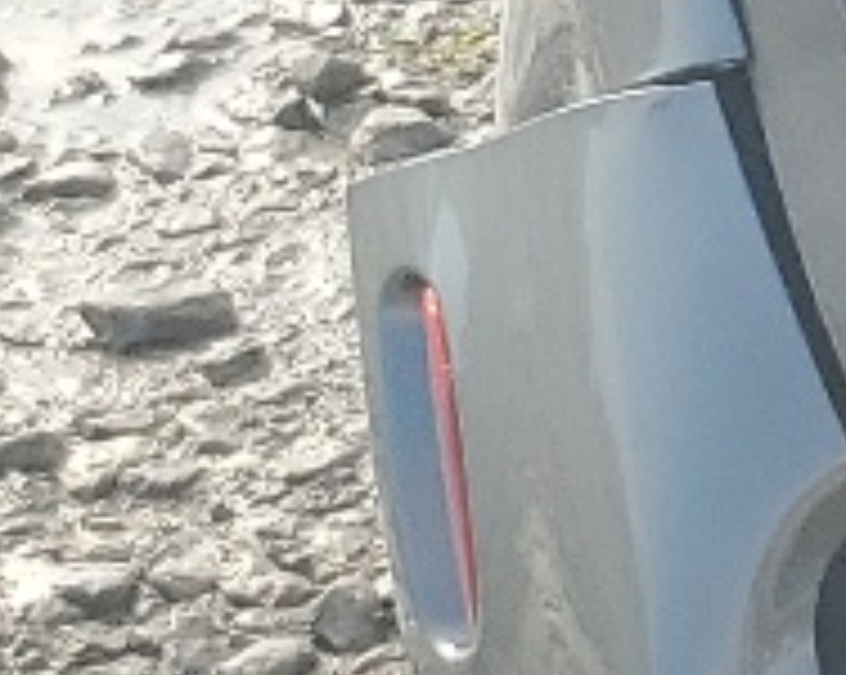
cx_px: 2740
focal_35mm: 216
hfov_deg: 7.6
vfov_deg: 7.1
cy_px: -171
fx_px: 5403
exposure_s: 1/1250
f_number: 1.5
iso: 50
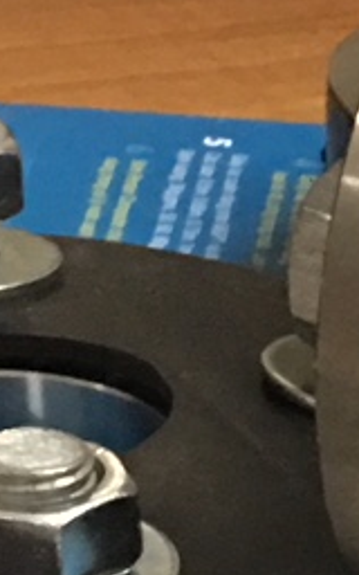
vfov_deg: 8.5
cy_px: 865
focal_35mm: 242
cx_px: 989
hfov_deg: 5.2
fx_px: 3788
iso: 125
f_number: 2.2
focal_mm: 4.15
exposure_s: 1/8
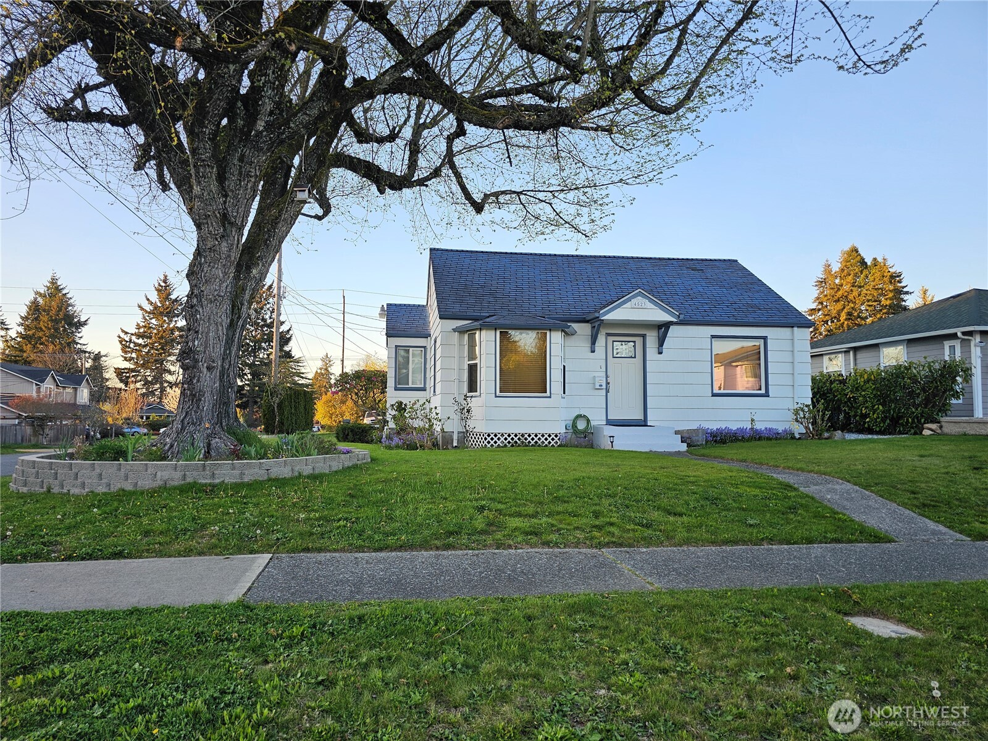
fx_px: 656
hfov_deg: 73.9
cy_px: 370
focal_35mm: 23
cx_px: 494
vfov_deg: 58.9
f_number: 1.7
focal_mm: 6.3
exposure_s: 1/120
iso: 12
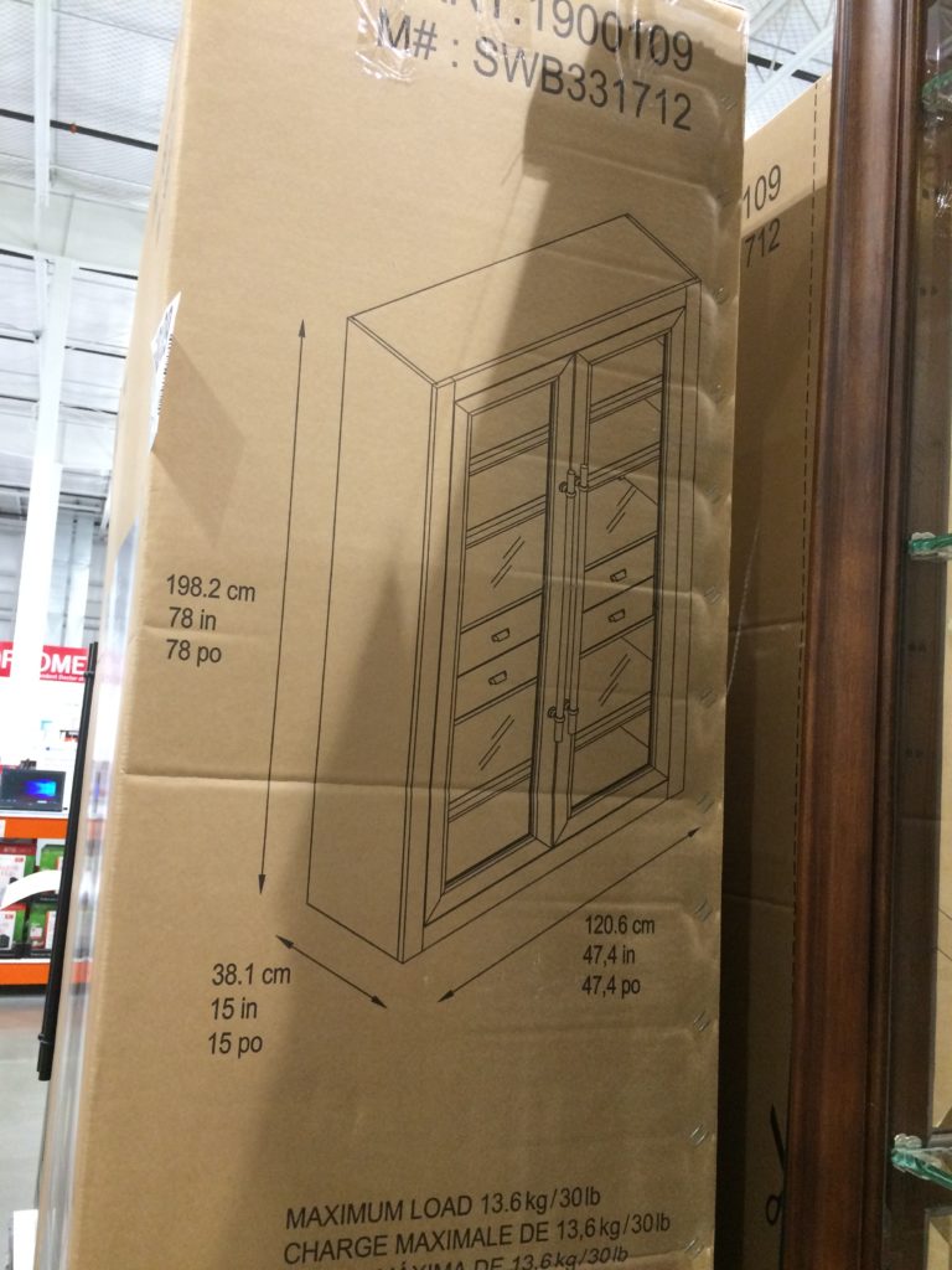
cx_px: 476
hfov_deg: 48.2
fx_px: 1063
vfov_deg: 61.7
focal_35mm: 29
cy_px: 635
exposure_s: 1/30
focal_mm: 4.15
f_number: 2.2
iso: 200
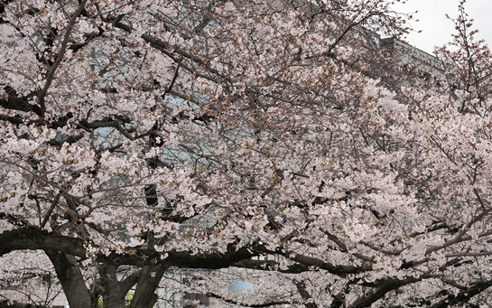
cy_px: 238
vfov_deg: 19.3
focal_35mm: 67
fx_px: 899
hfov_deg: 29.6
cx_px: 420
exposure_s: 1/1600
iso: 2000
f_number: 8
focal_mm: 35
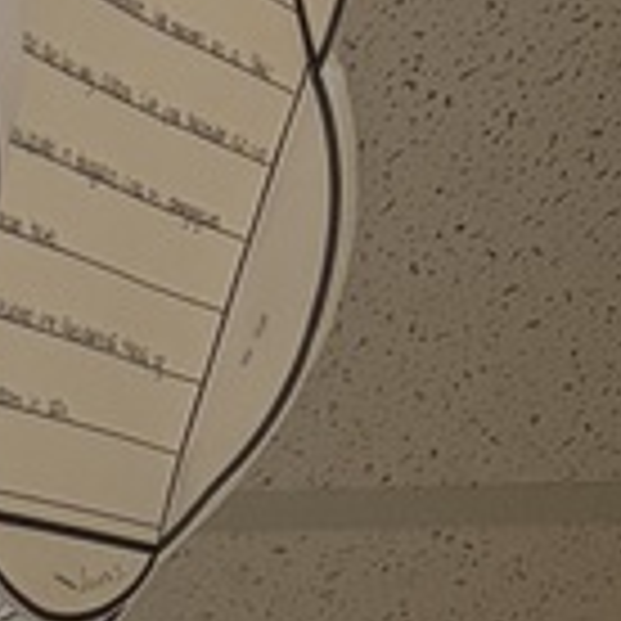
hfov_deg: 9.0
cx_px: -999
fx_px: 3471
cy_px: 1292
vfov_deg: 9.5
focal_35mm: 171
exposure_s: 1/120
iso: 200
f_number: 1.6
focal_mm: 5.96
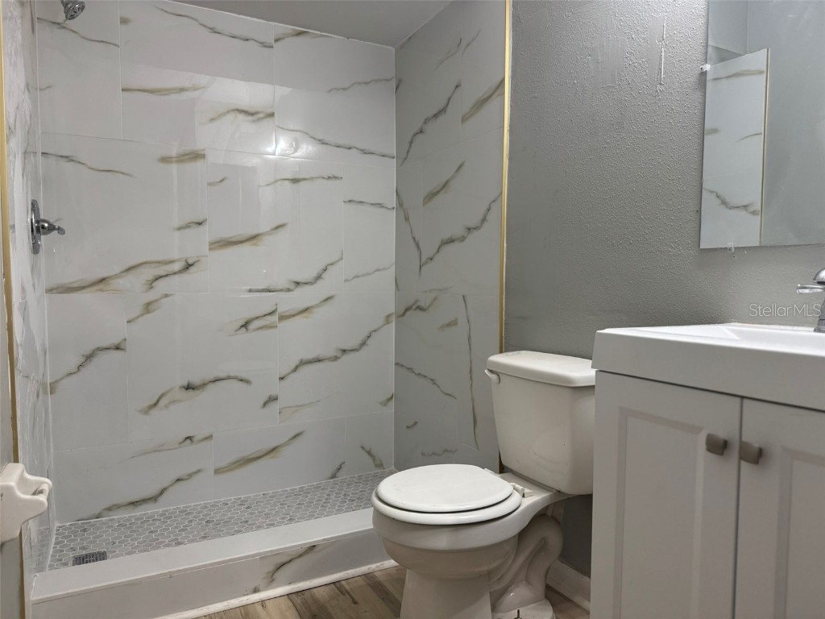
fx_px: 572
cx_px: 412
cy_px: 310
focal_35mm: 24
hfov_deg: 71.6
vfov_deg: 56.8
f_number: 1.78
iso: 200
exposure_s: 1/120
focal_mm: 6.76
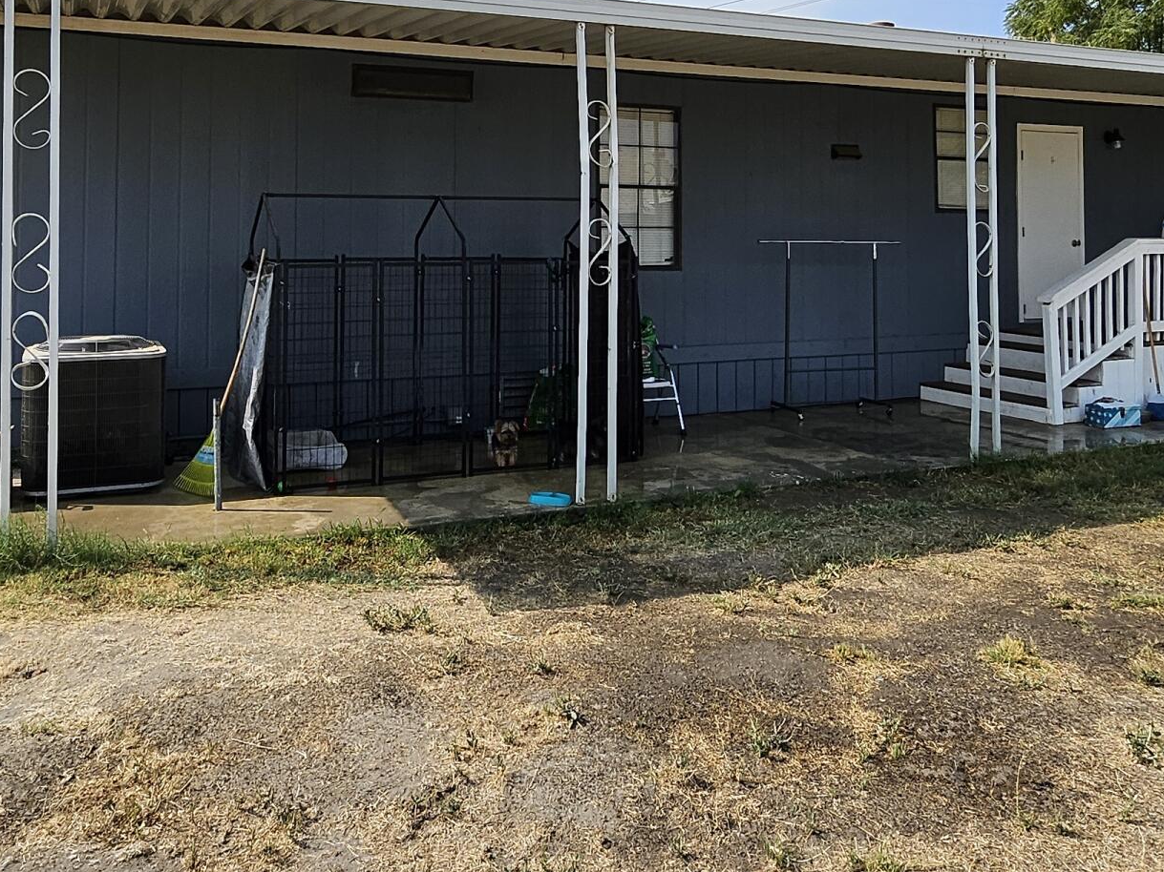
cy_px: 222
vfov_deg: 42.8
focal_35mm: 32
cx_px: 573
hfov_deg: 56.8
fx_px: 1076
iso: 32
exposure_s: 1/1269
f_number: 2.2
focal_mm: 1.74
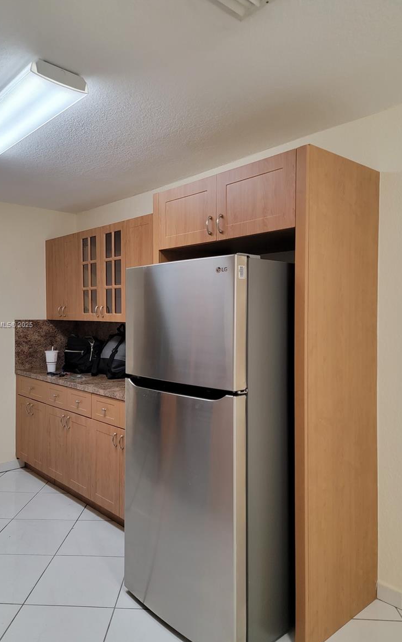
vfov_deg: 70.4
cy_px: 325
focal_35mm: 26
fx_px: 456
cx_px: 179
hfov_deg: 47.5
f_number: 1.8
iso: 320
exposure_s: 1/120
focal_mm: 6.7
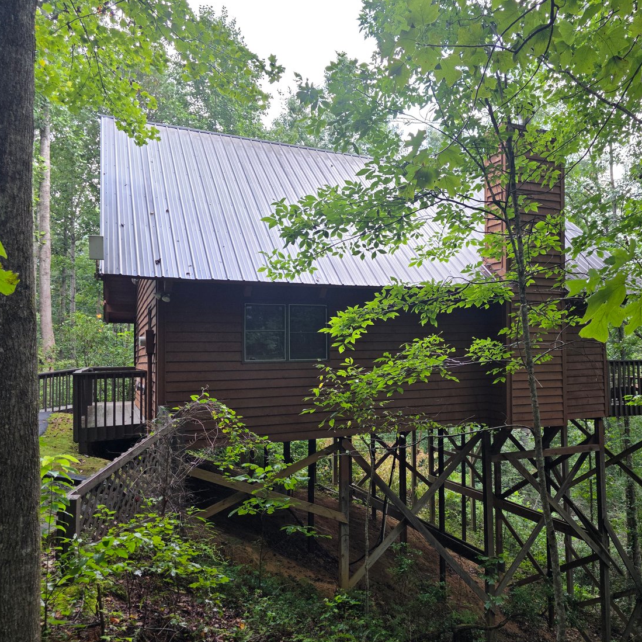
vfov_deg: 57.3
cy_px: 329
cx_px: 388
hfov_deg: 56.8
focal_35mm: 28
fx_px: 588
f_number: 1.7
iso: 100
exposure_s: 1/180
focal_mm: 6.3
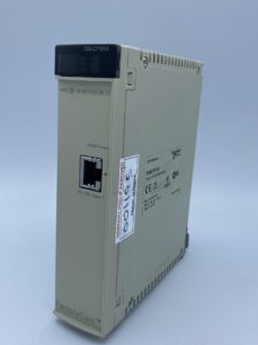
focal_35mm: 34
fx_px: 338
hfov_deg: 41.6
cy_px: 163
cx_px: 109
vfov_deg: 54.0
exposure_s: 1/1395
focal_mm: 4.25
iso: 32
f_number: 1.8
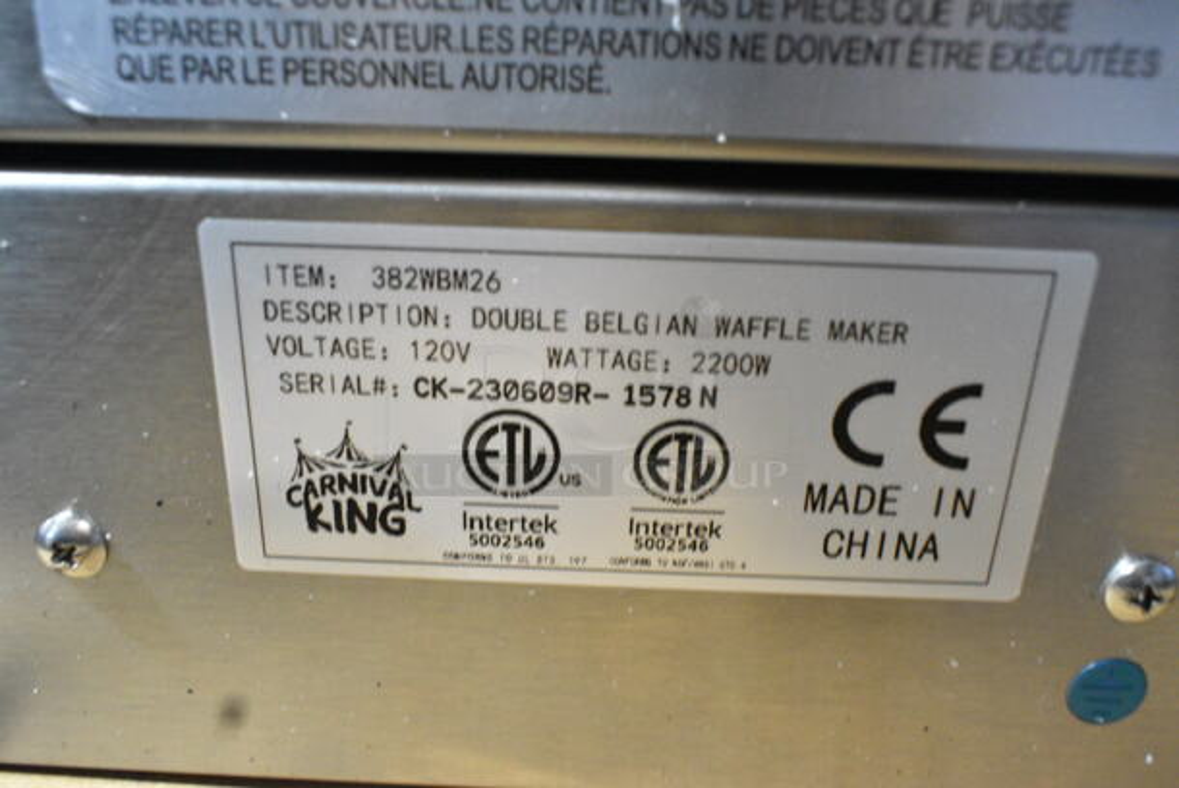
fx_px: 983
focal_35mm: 30
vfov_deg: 43.7
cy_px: 394
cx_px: 590
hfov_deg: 61.9
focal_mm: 20
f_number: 7.1
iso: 6400
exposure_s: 1/200
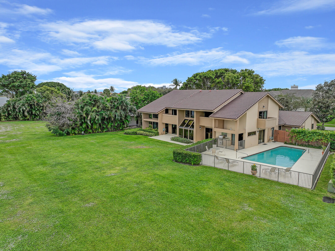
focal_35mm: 24
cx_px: 168
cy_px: 126
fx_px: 232
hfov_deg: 71.6
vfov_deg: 56.8
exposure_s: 1/1600
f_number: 2.8
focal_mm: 12.3
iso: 150
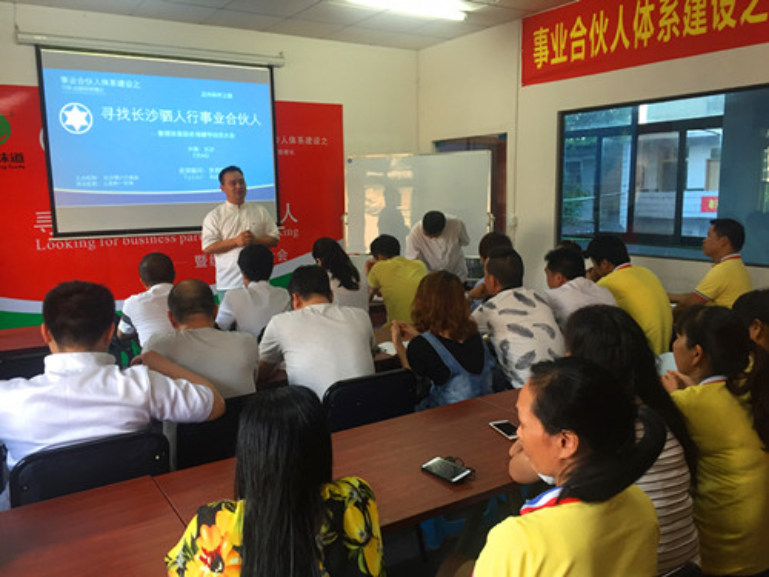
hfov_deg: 61.7
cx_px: 384
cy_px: 288
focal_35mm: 29
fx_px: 644
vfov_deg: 48.2
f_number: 2.2
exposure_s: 1/33
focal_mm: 4.15
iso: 125
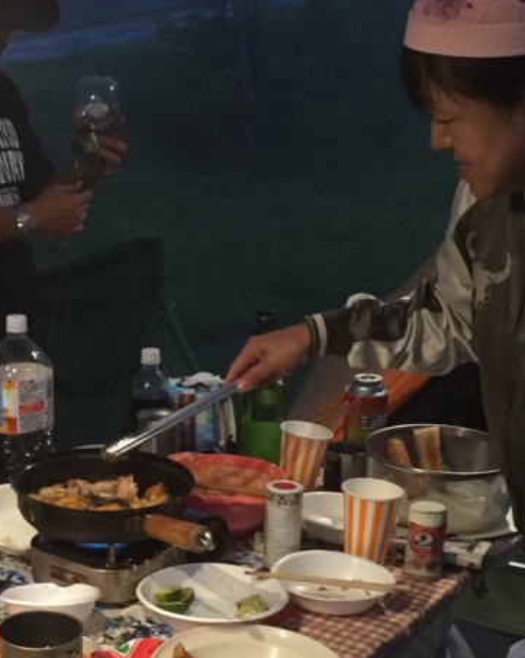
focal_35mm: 64
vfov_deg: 29.4
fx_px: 1244
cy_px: 439
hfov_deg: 23.0
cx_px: 25
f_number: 2.2
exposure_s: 1/30
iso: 200
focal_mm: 4.15
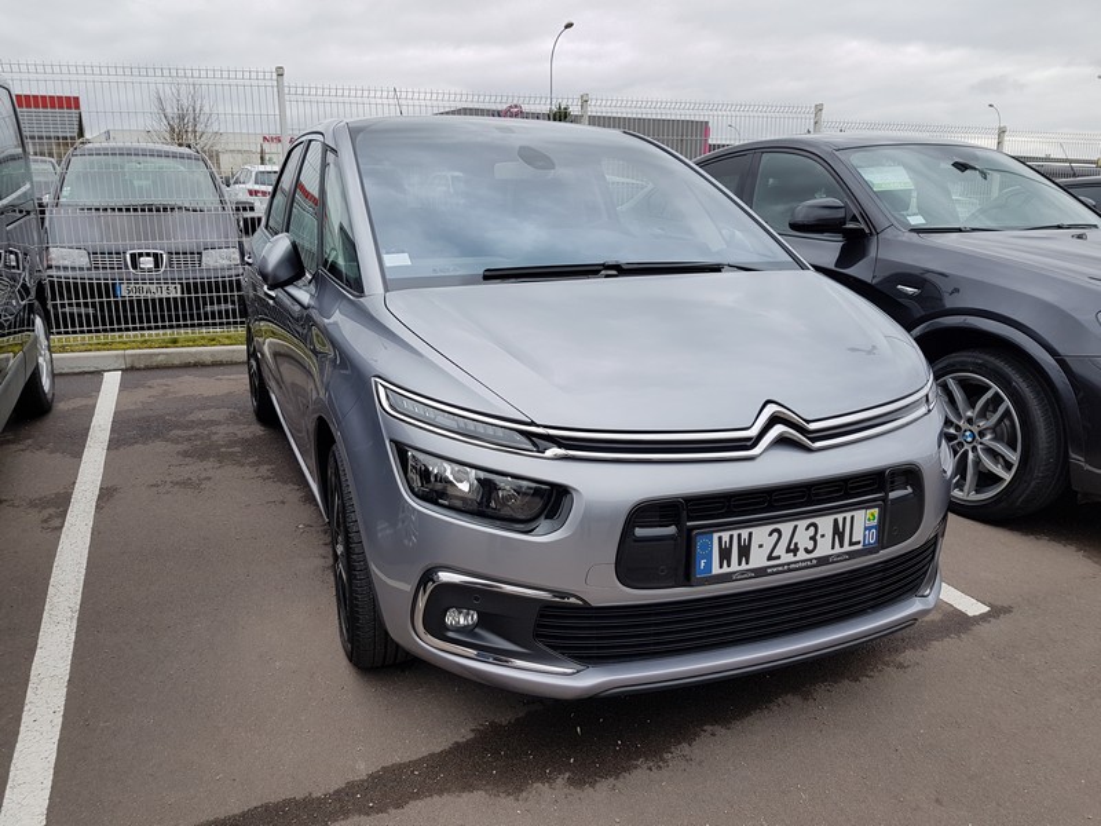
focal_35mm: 26
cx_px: 550
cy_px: 413
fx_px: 827
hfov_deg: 67.3
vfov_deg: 53.1
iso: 40
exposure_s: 1/416
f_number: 1.7
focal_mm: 4.2
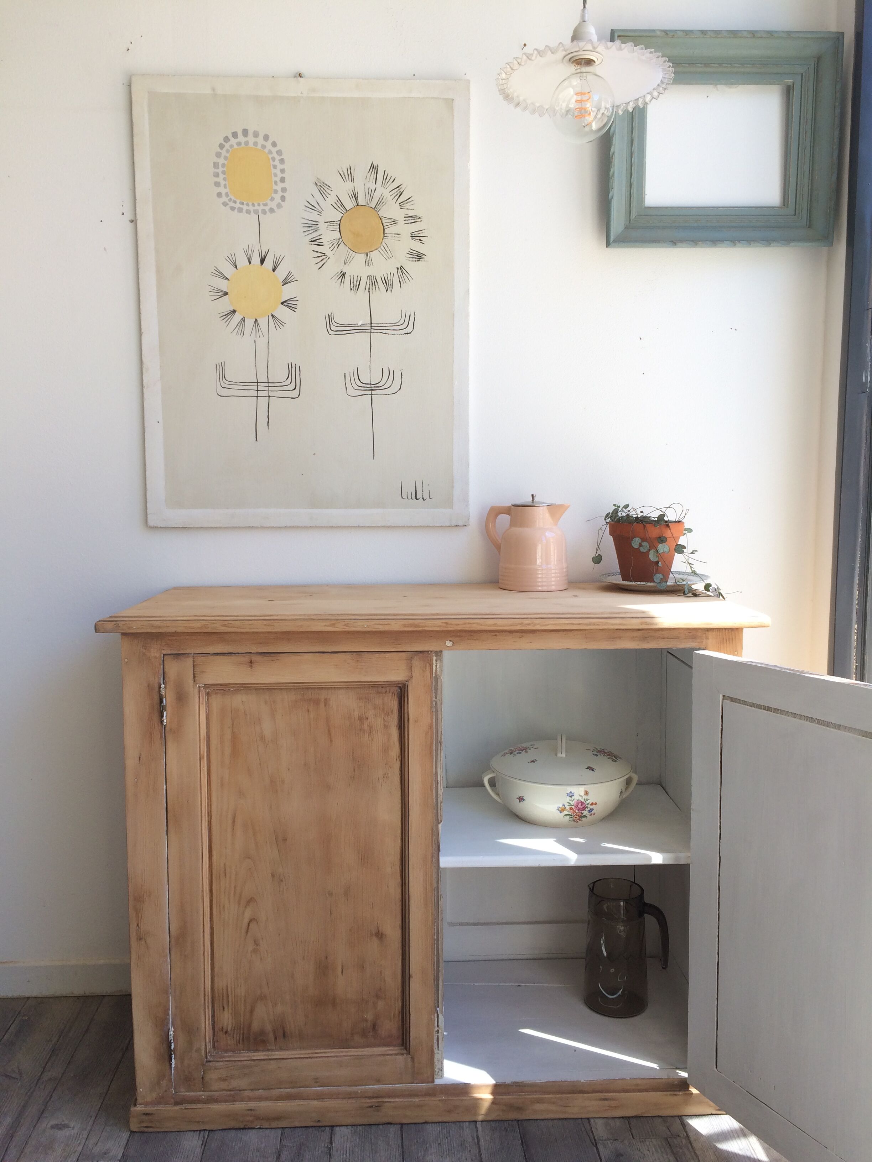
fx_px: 974
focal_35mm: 29
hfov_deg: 48.2
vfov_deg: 61.7
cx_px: 436
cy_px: 581
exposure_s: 1/166
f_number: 2.2
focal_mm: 4.15
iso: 32
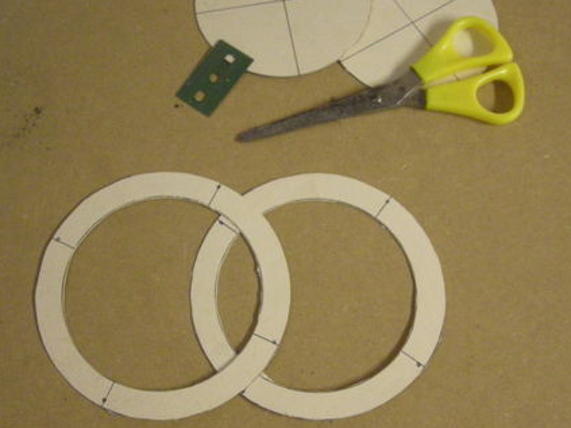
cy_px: 204
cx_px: 306
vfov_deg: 27.5
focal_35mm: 53
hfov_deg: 36.2
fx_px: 874
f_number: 2.8
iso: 400
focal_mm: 5.7
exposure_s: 1/29
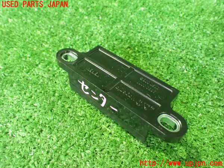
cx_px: 112
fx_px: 194
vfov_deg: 46.8
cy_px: 84
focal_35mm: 30
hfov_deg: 60.0
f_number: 2.3
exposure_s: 1/25
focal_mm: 5.4
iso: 1600
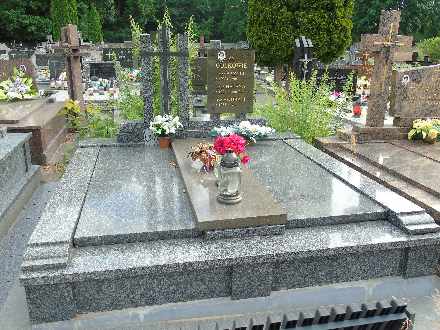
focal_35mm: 29
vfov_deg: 48.2
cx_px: 220
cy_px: 165
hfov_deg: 61.7
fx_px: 369
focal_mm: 5.2
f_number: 3.6
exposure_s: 1/125
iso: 80
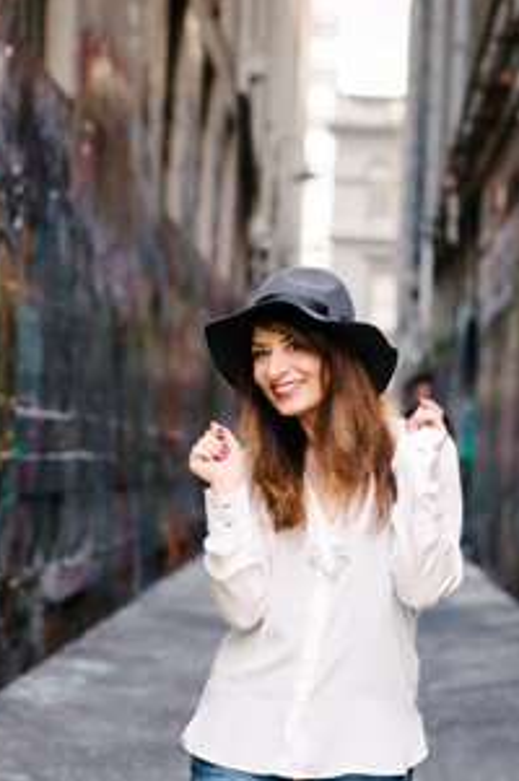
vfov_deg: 16.2
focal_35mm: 127
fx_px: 2753
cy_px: 390
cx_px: 350
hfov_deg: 10.8
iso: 320
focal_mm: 85
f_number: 3.2
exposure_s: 1/250
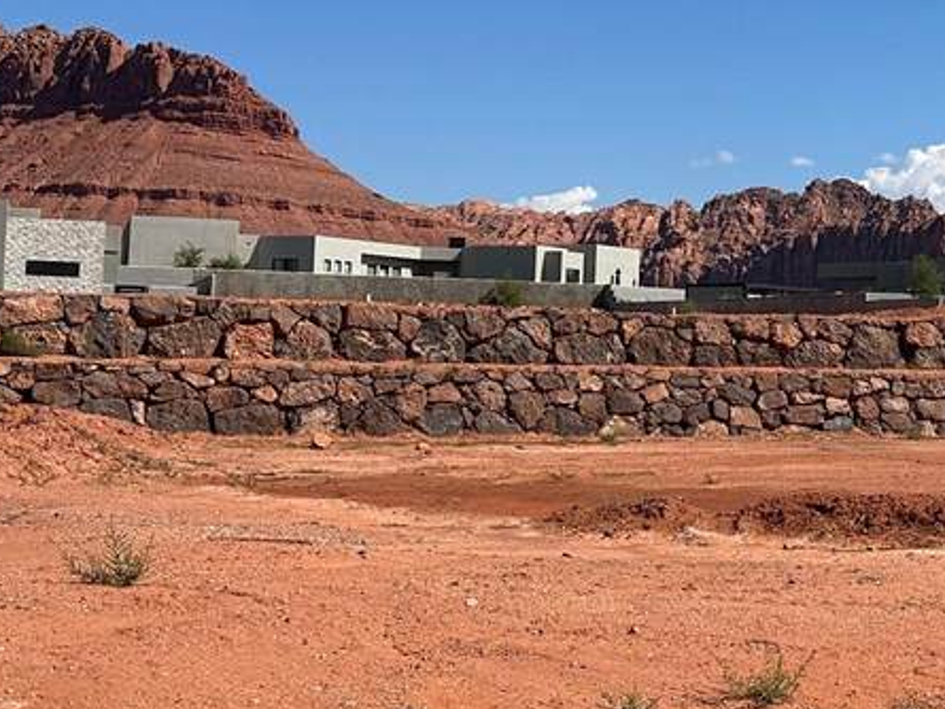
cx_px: 1225
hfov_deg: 24.6
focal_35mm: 69
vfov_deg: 21.3
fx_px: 1884
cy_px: 255
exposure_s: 1/6211
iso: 80
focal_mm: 6.86
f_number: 1.78
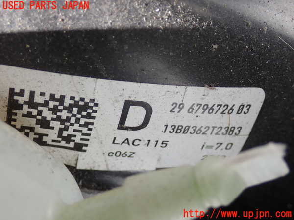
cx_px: 147
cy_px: 110
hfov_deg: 29.0
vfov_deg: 21.9
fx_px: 569
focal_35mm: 67
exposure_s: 1/125
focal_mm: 11.88
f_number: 3.8
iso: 160
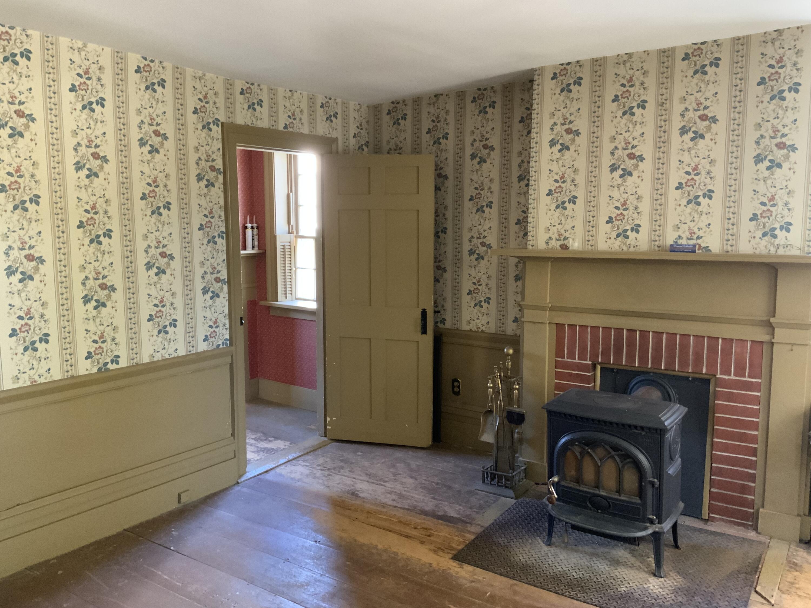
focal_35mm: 29
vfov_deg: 48.2
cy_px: 304
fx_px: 679
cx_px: 406
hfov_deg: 61.7
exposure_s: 1/30
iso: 250
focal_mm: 3
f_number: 1.8
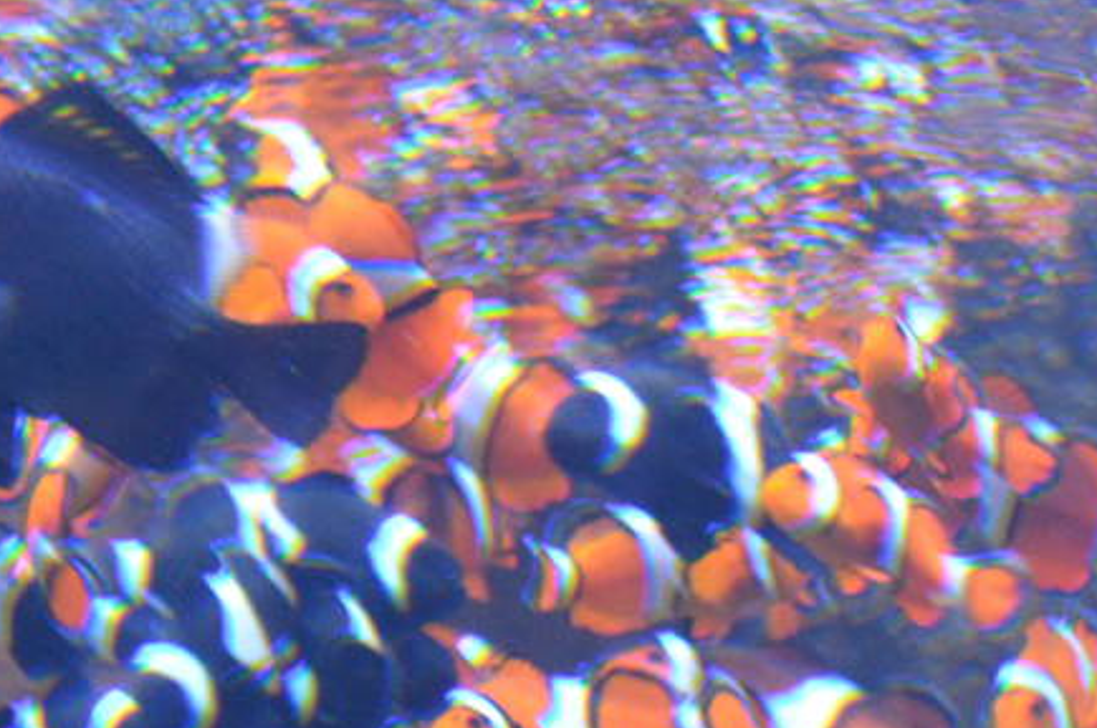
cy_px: 746
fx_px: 6390
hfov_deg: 9.8
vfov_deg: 6.5
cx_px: 149
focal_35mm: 210
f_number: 5
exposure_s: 1/80
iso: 1600
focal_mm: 38
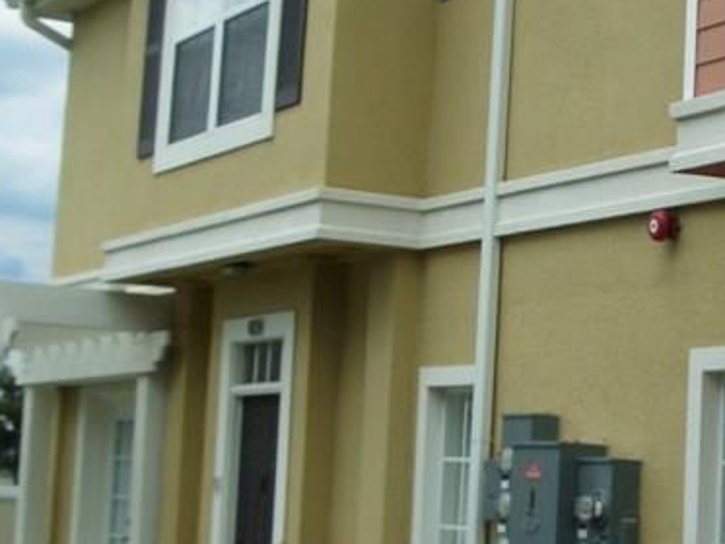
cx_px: 571
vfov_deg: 15.4
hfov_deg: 20.2
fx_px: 2011
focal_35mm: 96
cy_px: 159
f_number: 4.3
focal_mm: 5.8
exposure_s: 1/800
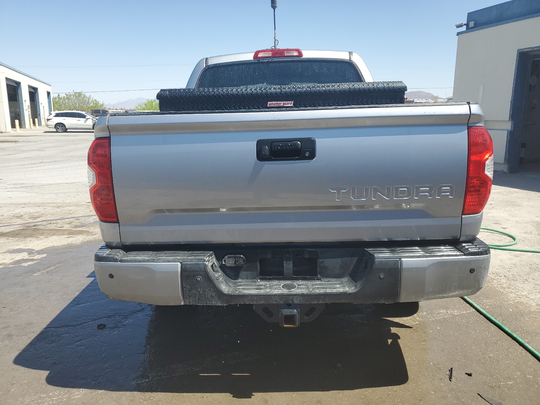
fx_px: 406
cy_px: 202
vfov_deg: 53.1
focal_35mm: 26
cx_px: 270
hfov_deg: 67.3
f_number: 1.5
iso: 50
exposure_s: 1/2000
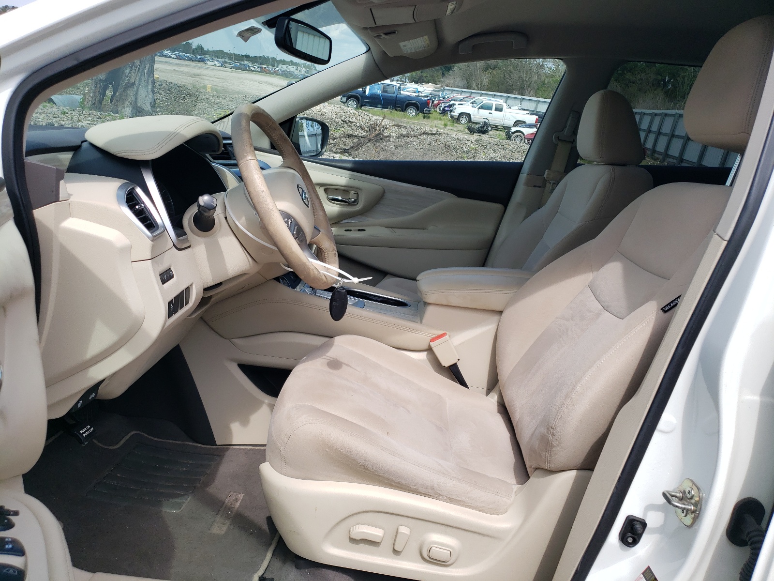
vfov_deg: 53.1
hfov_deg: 67.3
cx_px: 387
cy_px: 290
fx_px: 581
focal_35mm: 26
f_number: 1.5
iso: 50
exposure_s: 1/1429
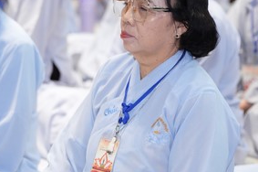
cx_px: 80
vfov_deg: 5.6
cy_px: 93
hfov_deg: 8.4
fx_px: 1761
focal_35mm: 246
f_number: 2.8
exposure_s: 1/200
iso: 2500
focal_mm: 107
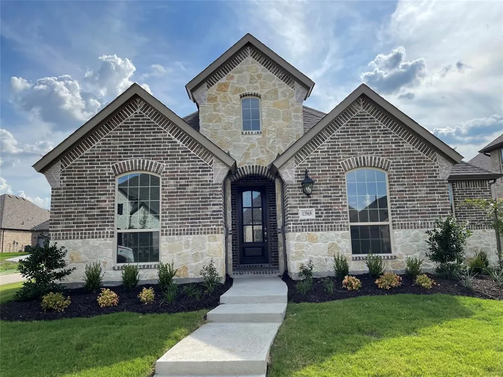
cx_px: 252
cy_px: 188
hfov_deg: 67.3
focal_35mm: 26
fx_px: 378
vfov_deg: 53.1
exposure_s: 1/3509
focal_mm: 4.2
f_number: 1.6
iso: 32
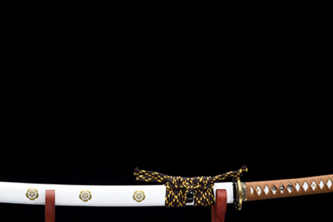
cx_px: 113
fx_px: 962
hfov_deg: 19.6
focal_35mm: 104
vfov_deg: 13.1
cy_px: 188
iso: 100
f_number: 9
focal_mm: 60
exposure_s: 1/160
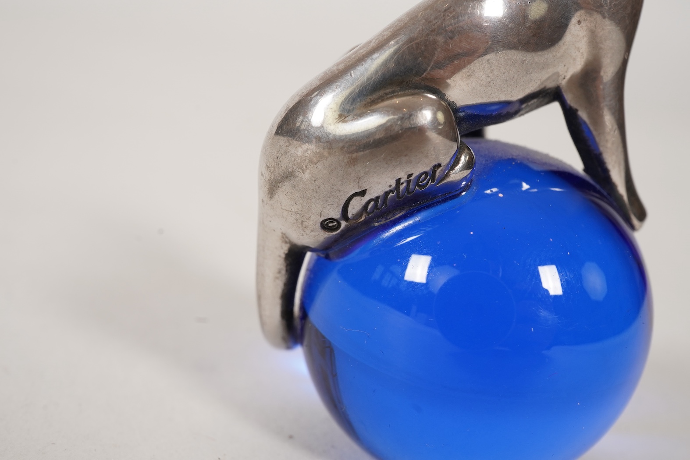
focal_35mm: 45
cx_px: 345
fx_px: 863
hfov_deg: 43.6
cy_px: 230
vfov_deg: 29.9
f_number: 22
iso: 400
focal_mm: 30
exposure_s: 1/125
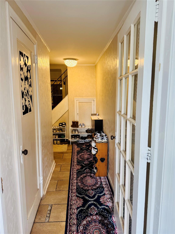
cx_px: 88
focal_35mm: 24
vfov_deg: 71.6
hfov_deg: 56.8
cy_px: 117
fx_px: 162
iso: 100
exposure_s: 1/120
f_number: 1.78
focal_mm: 6.76
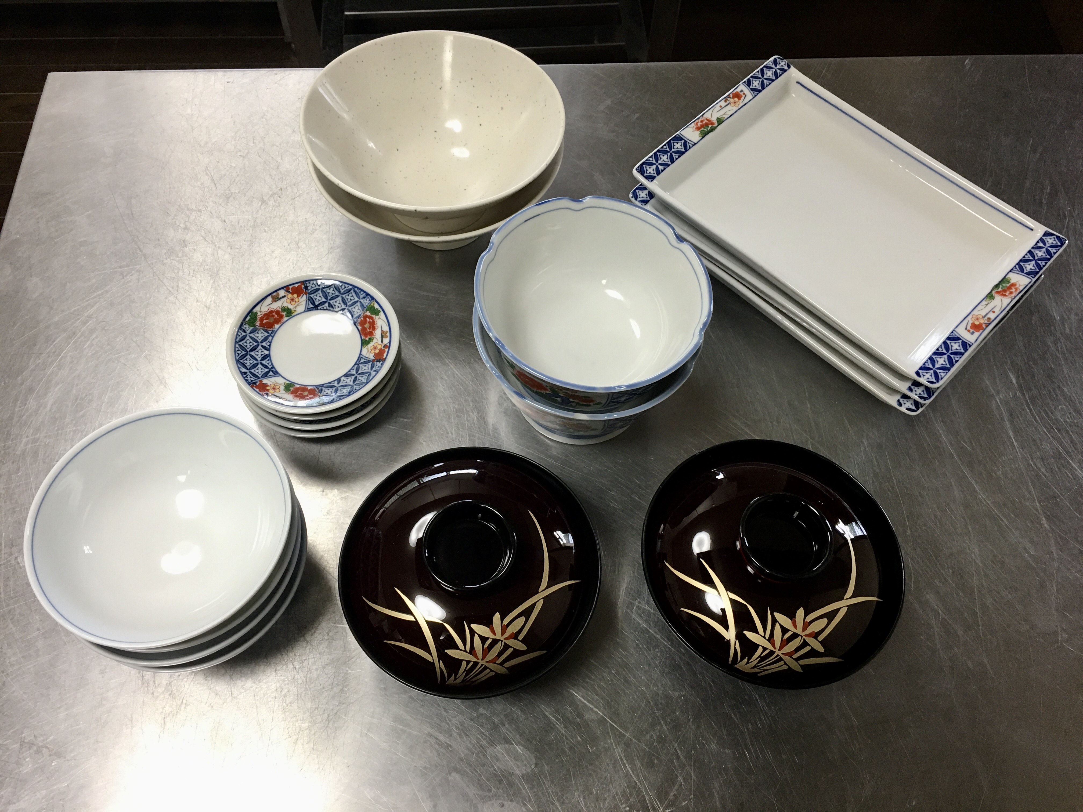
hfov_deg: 61.7
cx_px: 542
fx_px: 907
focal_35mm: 29
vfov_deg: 48.2
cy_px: 406
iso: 50
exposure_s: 1/15
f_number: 2.2
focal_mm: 4.15
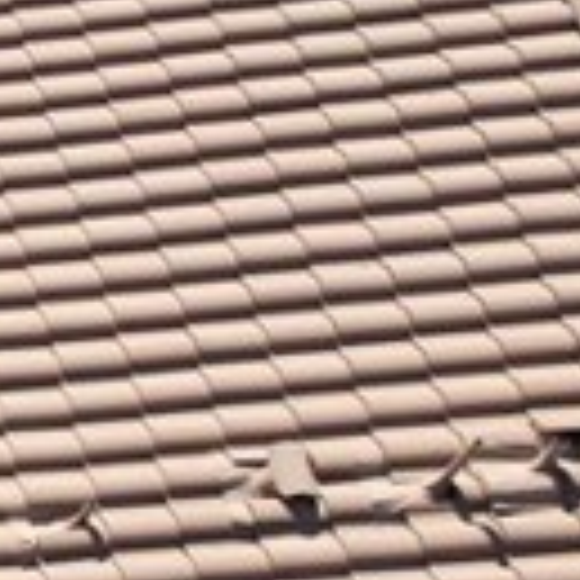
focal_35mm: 148
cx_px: -1452
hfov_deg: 8.6
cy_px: 308
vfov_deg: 11.8
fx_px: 2806
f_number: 2.8
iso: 130
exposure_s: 1/1250
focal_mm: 8.38
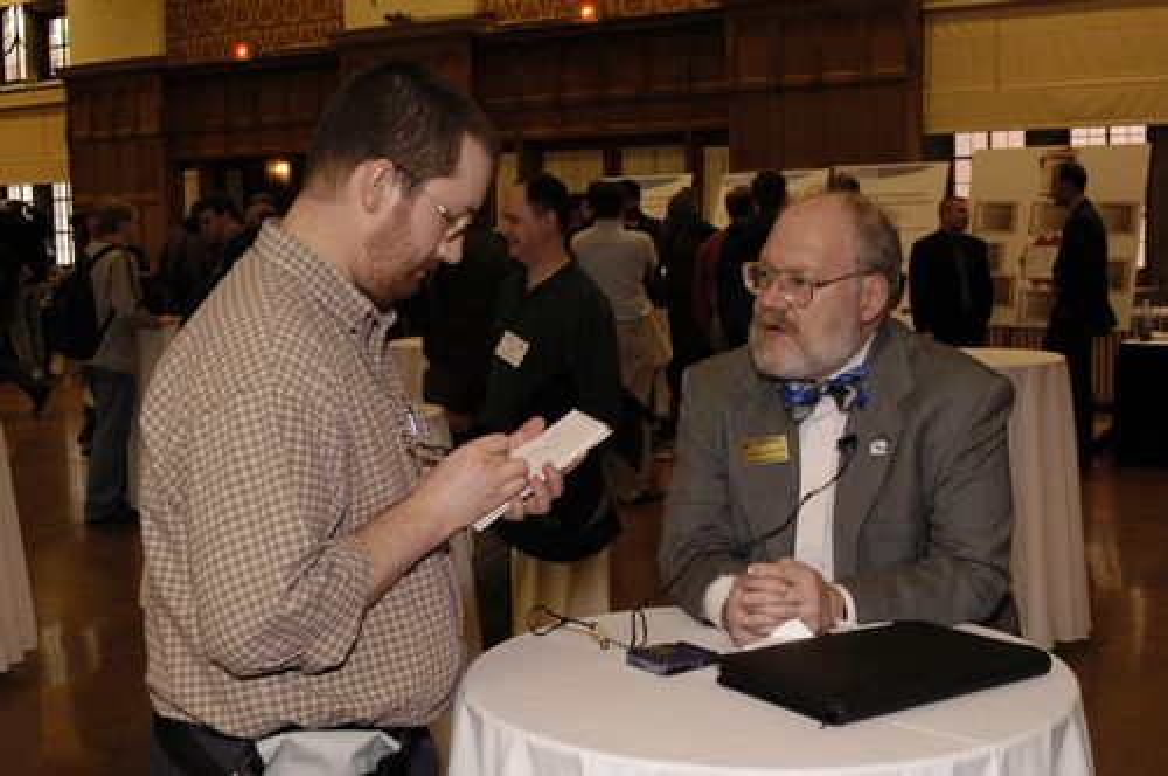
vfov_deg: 25.7
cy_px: 388
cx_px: 584
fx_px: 1701
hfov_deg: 37.9
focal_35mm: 52
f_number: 5.6
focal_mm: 35
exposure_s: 1/50
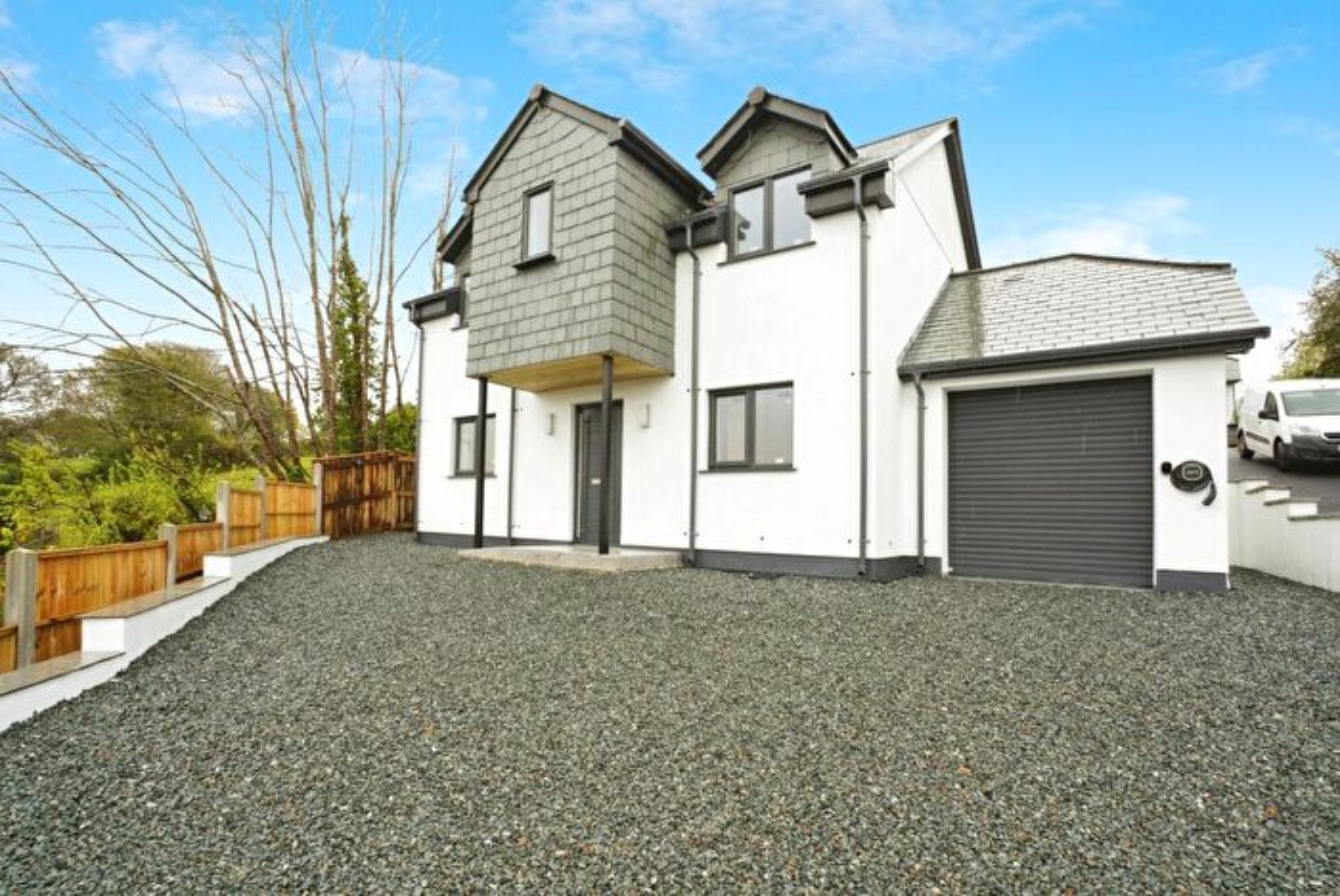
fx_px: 596
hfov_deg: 96.7
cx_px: 670
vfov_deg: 73.9
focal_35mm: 16
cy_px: 448
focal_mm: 16
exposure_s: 1/200
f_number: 9
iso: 1250
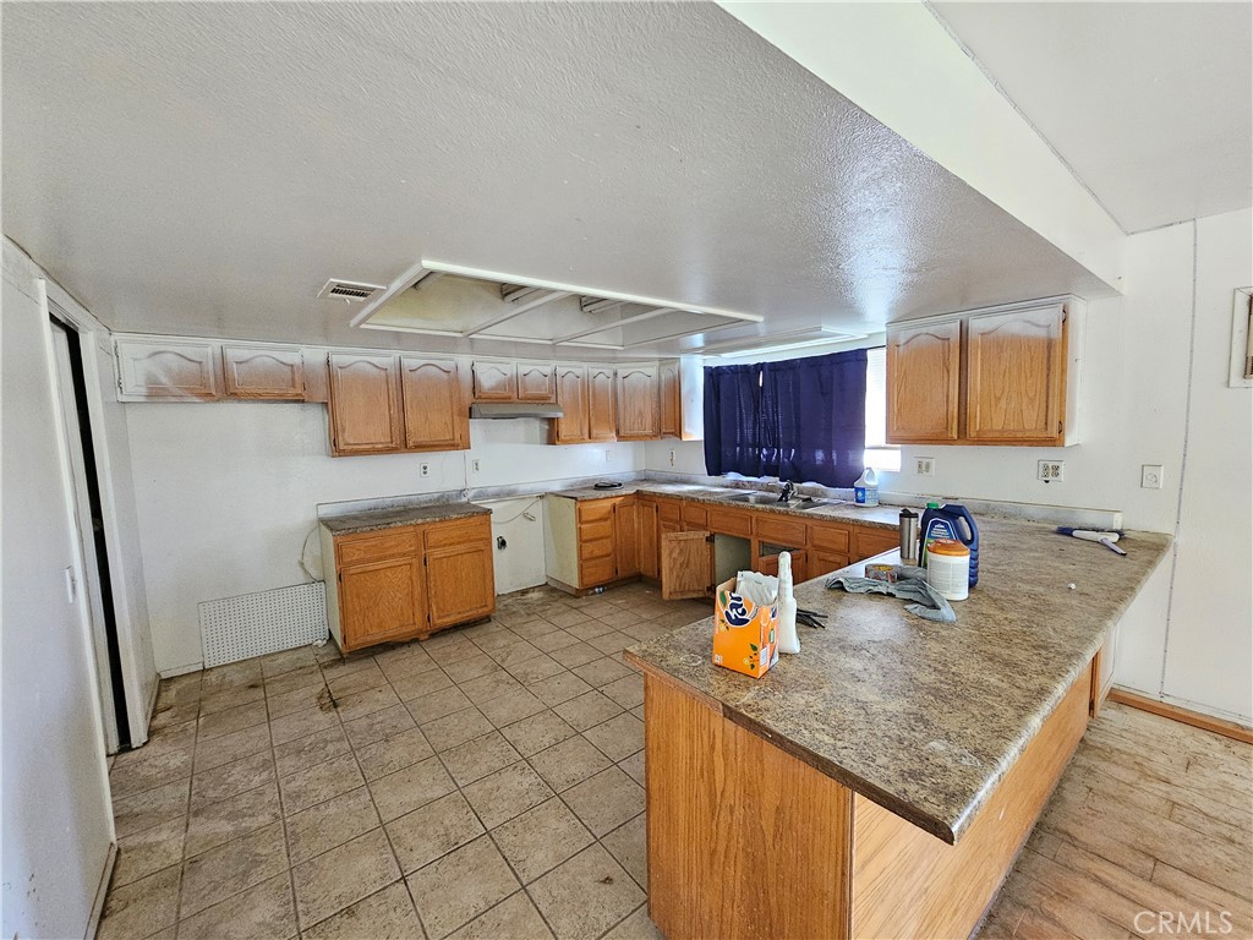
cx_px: 626
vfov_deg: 89.9
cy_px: 470
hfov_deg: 106.2
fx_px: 471
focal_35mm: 13
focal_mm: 2.2
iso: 1000
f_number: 2.2
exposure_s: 1/24
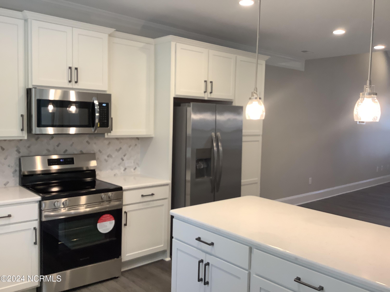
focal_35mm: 31
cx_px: 195
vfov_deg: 45.4
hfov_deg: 58.4
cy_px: 146
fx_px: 349
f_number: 2.4
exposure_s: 1/60
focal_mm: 3.3
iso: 125
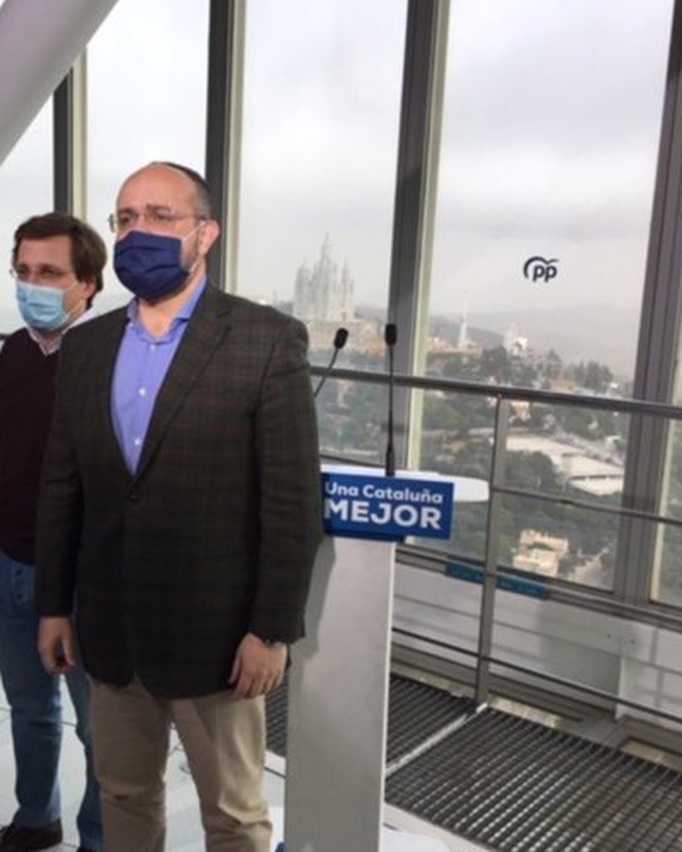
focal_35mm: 39
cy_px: 435
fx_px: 984
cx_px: 150
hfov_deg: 37.1
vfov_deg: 46.8
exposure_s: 1/663
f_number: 2.2
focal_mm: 4.15
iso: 25
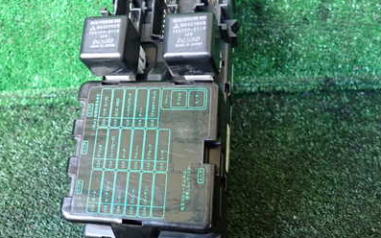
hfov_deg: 49.0
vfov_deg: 31.9
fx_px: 415
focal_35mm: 40
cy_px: 99
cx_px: 154
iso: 320
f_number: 2
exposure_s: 1/30
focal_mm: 4.5
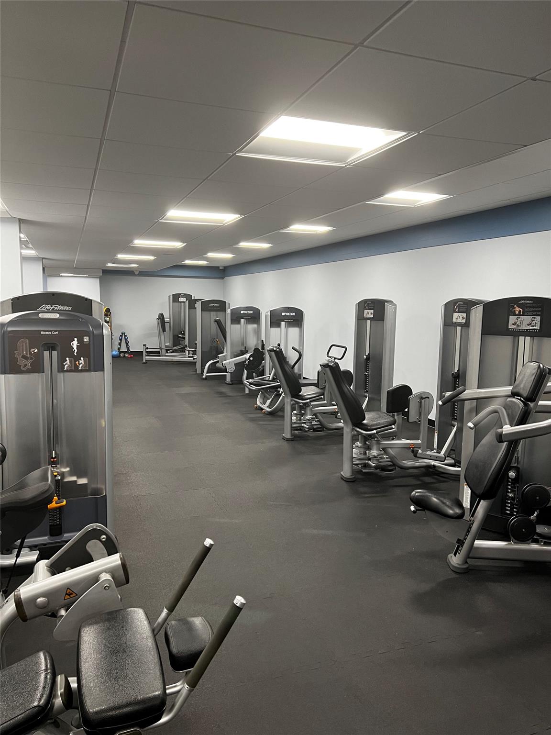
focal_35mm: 26
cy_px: 368
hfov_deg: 53.1
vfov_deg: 67.3
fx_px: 552
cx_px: 276
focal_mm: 5.7
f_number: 1.5
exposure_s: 1/60
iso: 100
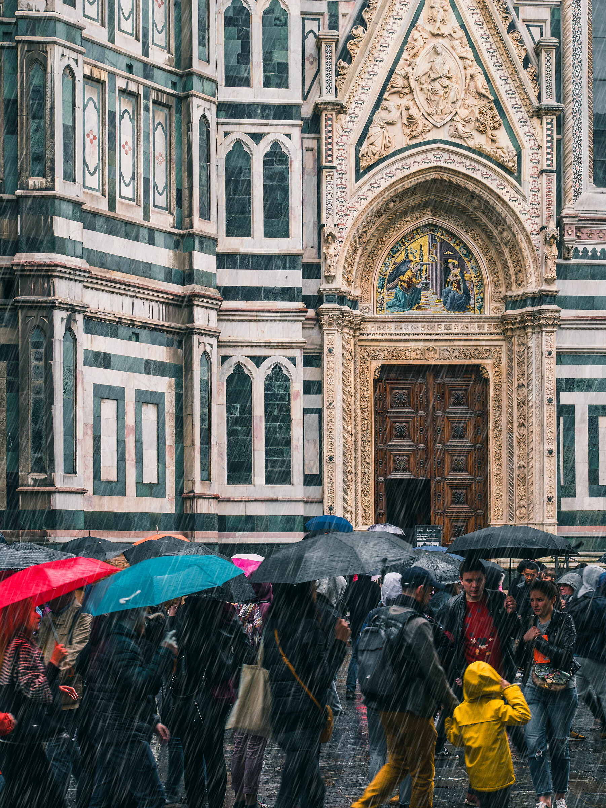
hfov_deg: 26.1
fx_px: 1306
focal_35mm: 56
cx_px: 303
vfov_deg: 34.3
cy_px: 404
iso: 320
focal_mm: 28
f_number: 5.5
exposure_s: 1/60
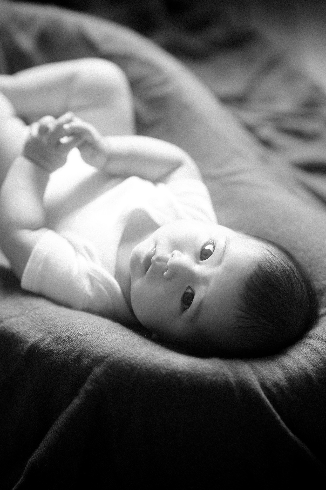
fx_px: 1154
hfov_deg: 16.1
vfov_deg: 23.9
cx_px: 163
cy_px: 245
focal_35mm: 85
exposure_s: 1/160
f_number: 2.2
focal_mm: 85
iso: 1600
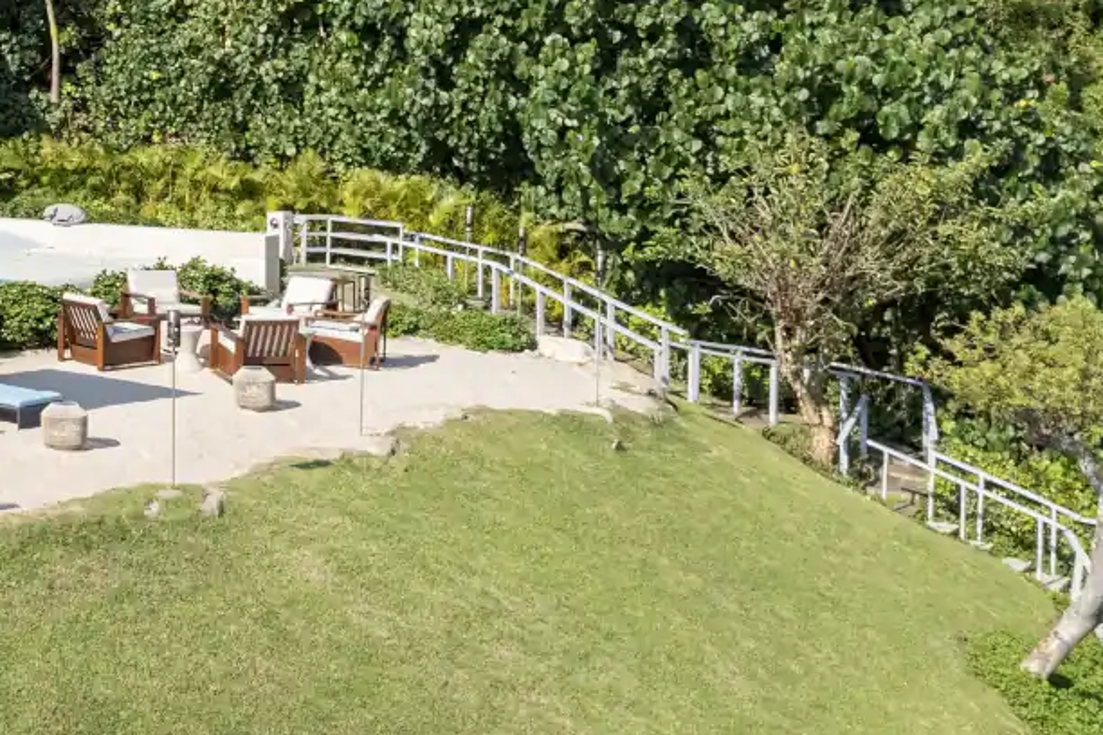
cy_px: 10
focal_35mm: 69
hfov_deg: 26.9
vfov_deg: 19.2
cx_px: -108
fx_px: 2114
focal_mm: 8.38
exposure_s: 1/160
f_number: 2.8
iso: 200
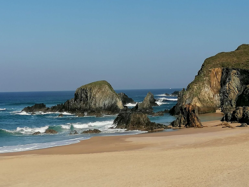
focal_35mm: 83
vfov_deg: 17.8
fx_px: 597
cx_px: 124
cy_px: 94
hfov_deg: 23.6
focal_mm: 4.75
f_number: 1.8
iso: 50
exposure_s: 1/2469
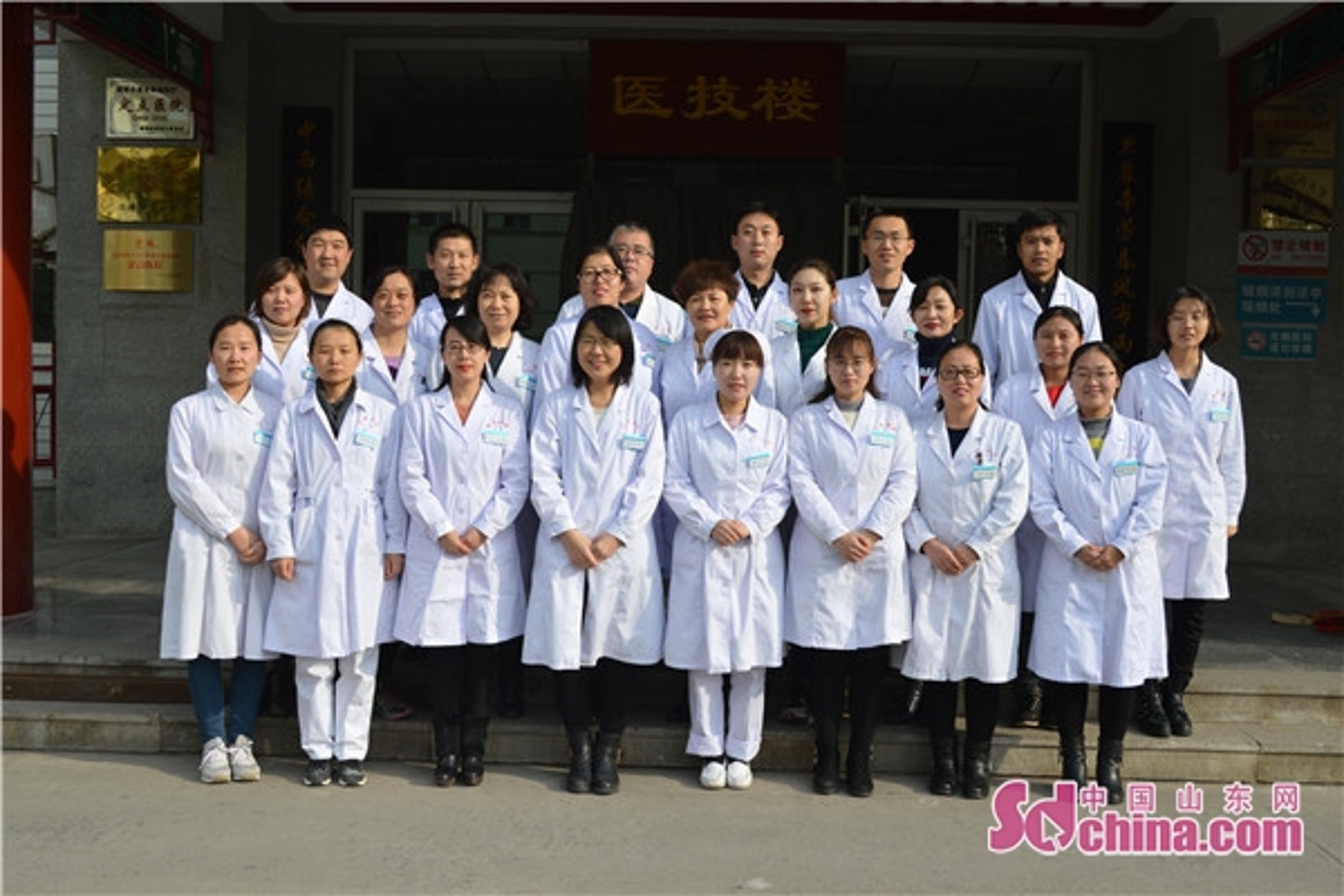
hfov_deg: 49.6
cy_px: 448
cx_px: 672
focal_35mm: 39
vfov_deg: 34.2
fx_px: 1456
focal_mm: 26
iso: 100
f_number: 7.1
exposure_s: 1/200
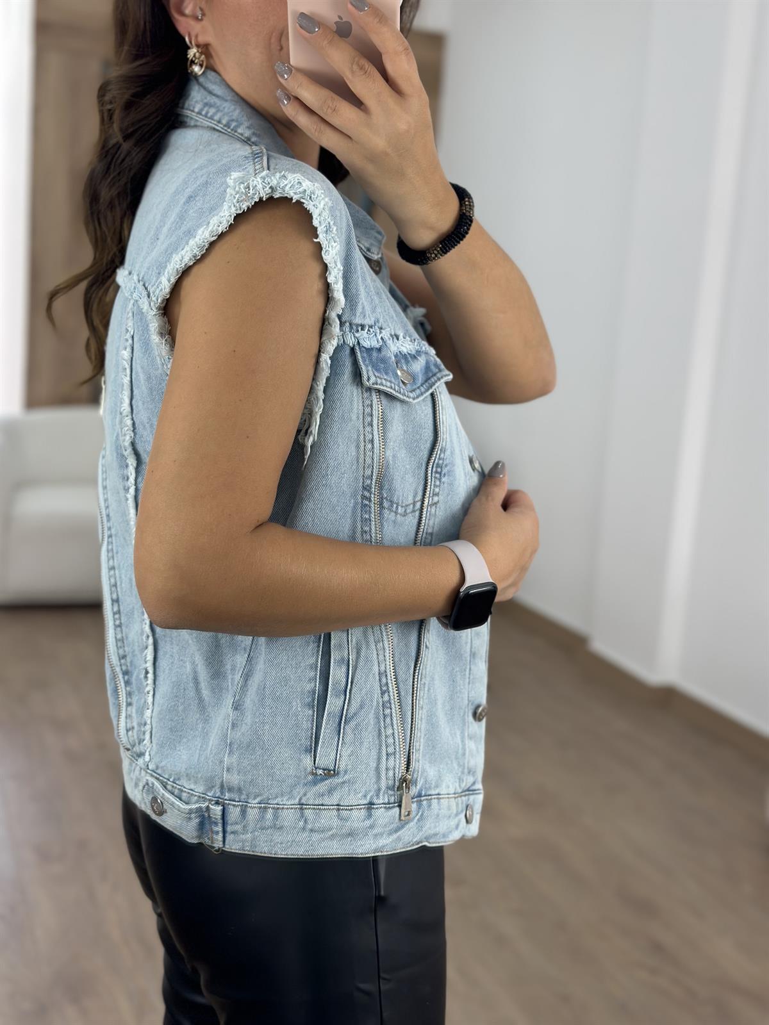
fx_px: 1422
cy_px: 512
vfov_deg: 39.7
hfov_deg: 30.3
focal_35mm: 48
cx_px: 384
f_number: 1.78
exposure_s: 1/241
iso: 80
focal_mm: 6.86
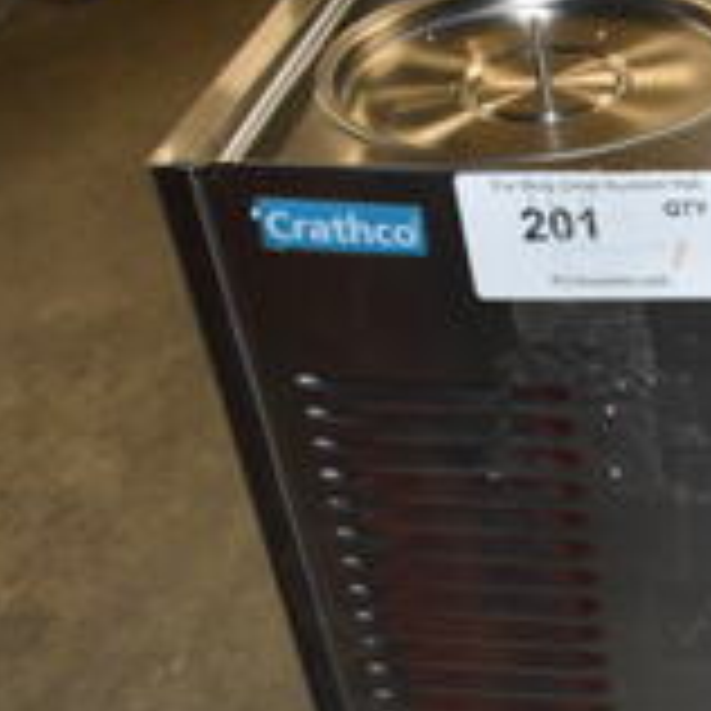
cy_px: 472
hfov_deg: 19.7
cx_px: 1053
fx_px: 1789
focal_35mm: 77
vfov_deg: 22.4
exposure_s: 1/125
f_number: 7.1
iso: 4000
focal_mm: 20
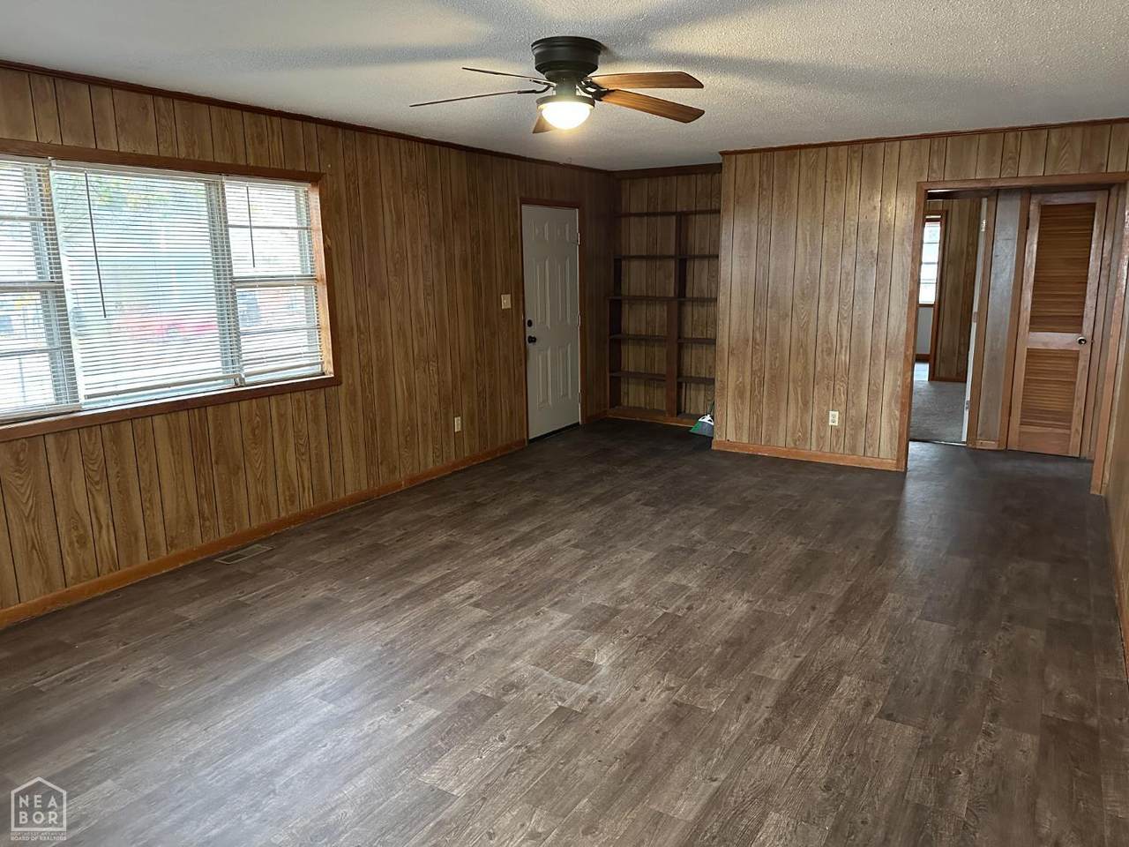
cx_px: 564
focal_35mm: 24
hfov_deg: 71.6
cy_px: 424
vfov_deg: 56.8
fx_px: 783
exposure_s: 1/40
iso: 800
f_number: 1.78
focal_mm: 6.86
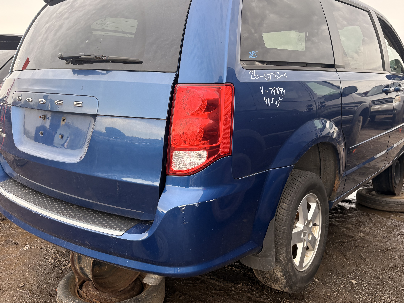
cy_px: 134
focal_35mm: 33
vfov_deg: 42.9
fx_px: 385
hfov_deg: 55.4
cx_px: 203
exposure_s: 1/325
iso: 64
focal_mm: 5.96
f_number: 1.6
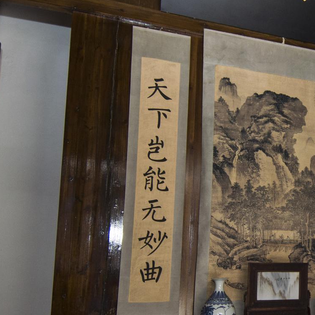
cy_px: 210
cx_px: 294
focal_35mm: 42
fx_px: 432
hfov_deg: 37.0
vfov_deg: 39.6
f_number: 4
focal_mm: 12
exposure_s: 1/60
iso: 500
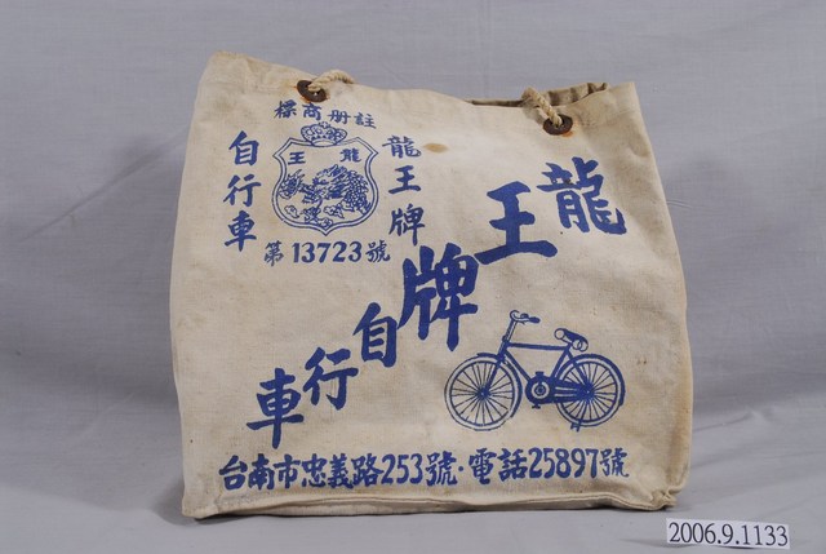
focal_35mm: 40
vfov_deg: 33.1
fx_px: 931
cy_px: 277
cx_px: 413
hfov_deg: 47.9
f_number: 18
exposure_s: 1/60
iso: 100
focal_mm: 27
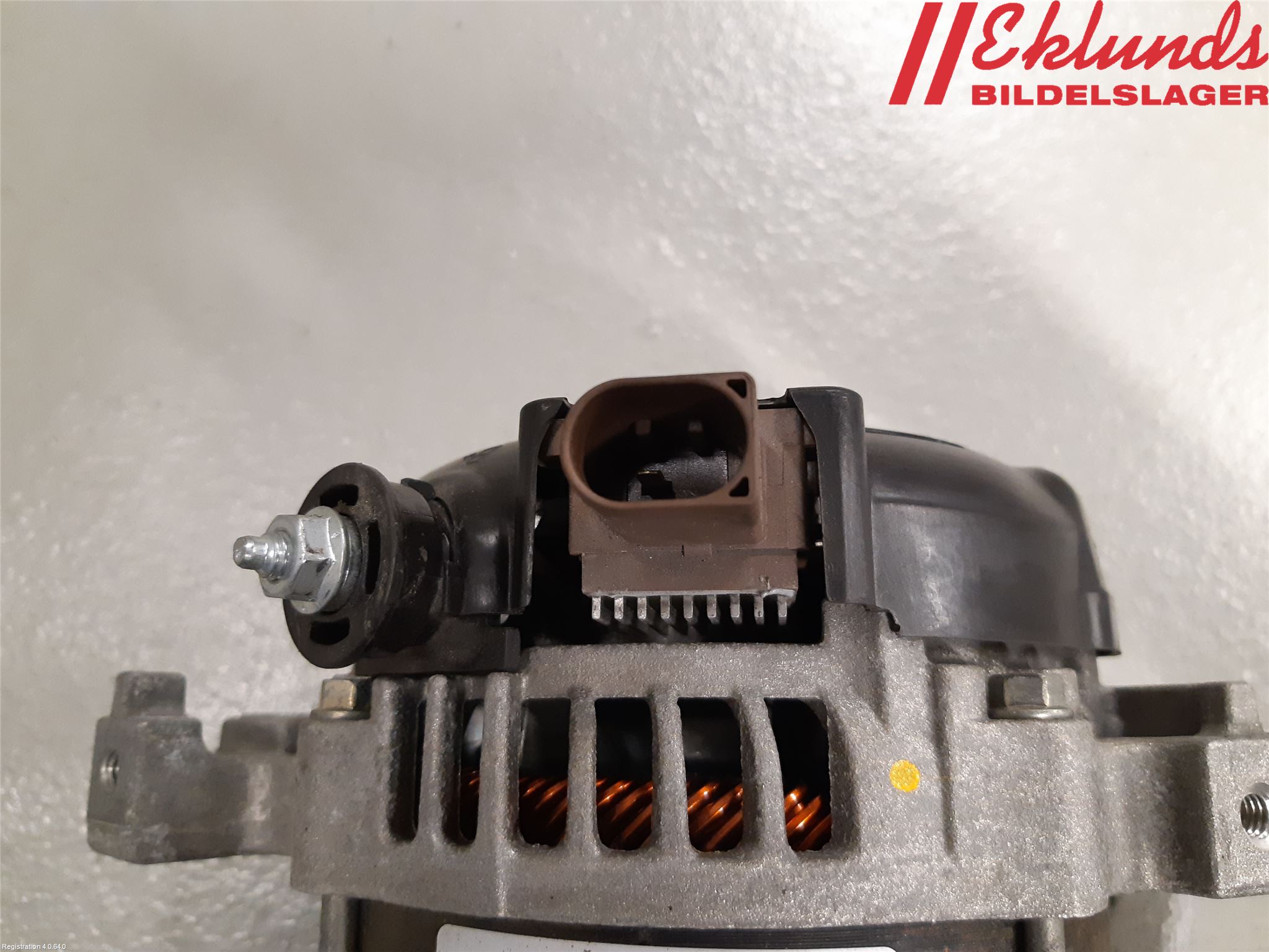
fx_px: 953
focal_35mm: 26
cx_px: 634
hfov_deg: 67.3
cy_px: 476
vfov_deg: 53.1
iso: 250
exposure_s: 1/50
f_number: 1.7
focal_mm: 3.93
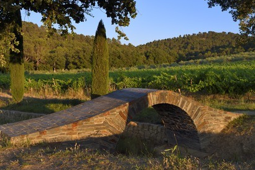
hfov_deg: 45.4
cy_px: 85
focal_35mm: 43
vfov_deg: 31.2
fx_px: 304
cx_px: 125
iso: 200
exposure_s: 1/160
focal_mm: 42
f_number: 9
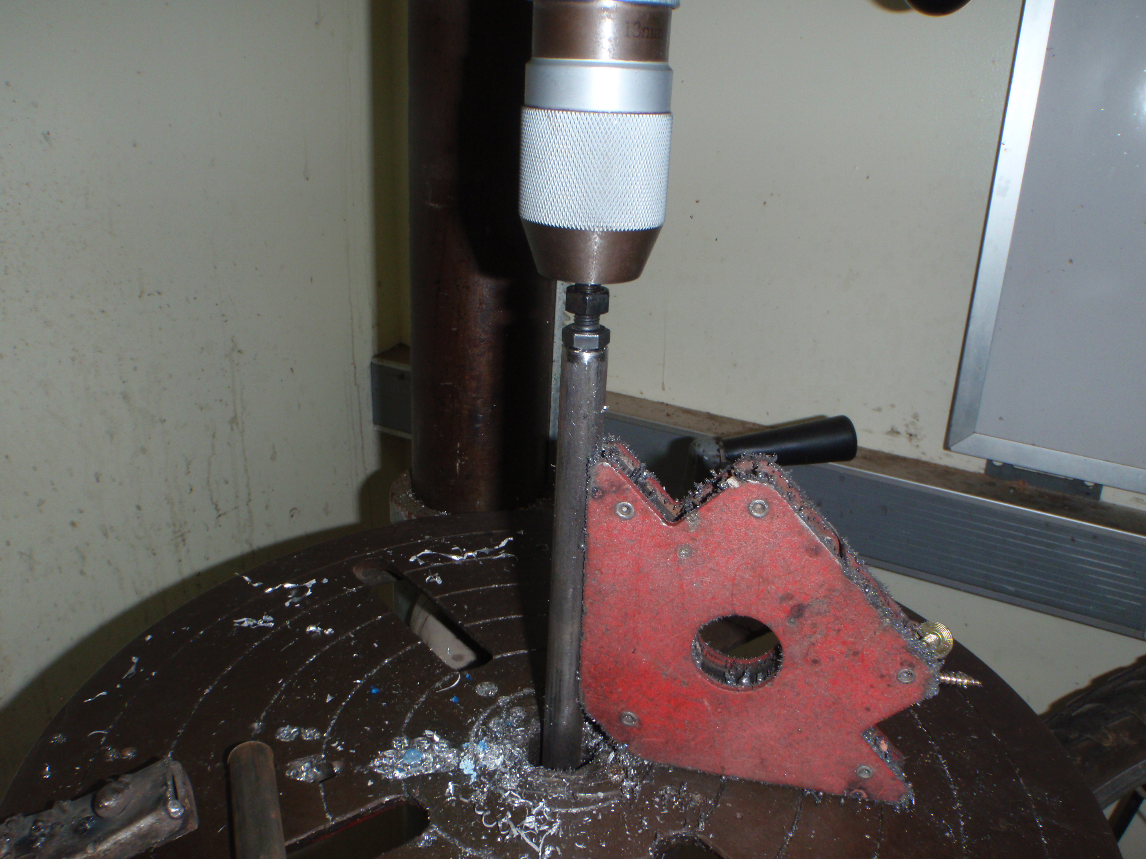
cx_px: 573
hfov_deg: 63.4
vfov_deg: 49.7
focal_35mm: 28
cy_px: 430
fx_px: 927
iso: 100
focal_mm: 5
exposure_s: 1/30
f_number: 5
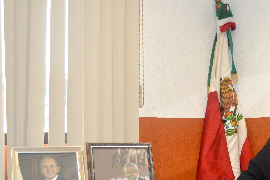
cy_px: 124
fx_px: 540
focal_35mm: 72
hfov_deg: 27.6
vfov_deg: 18.8
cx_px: 215
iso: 720
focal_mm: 26
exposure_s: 1/60
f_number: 4
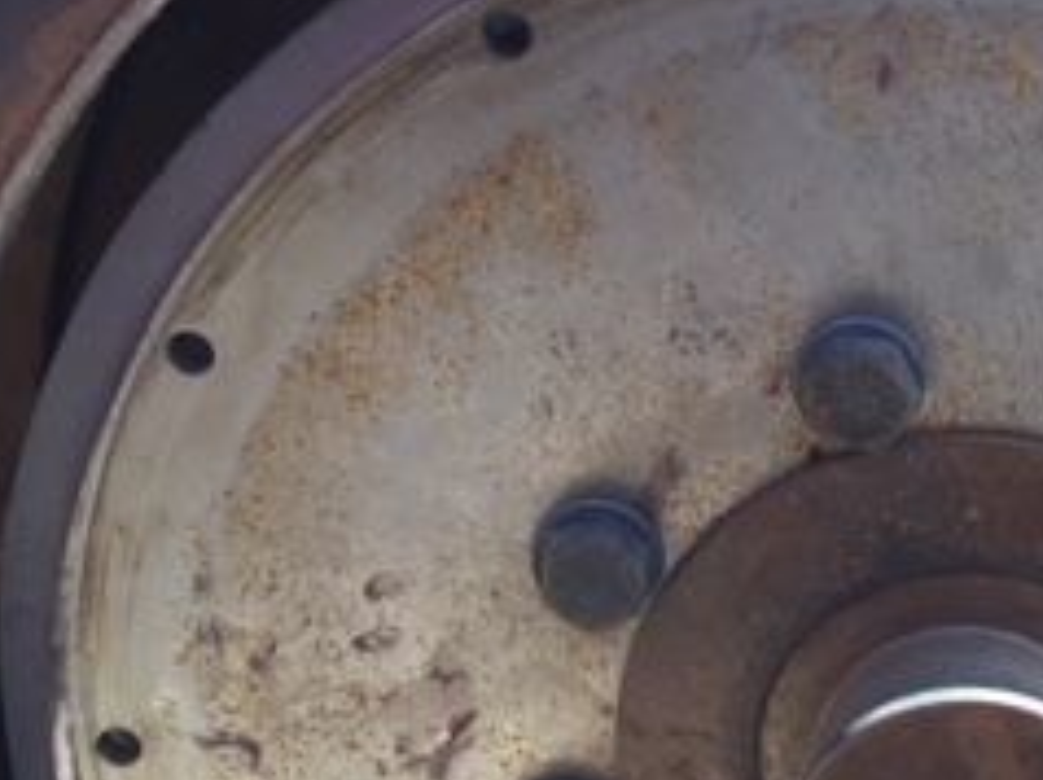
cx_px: 977
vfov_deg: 18.8
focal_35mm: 78
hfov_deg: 24.2
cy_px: 526
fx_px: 2348
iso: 32
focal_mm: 4.15
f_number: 2.2
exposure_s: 1/148
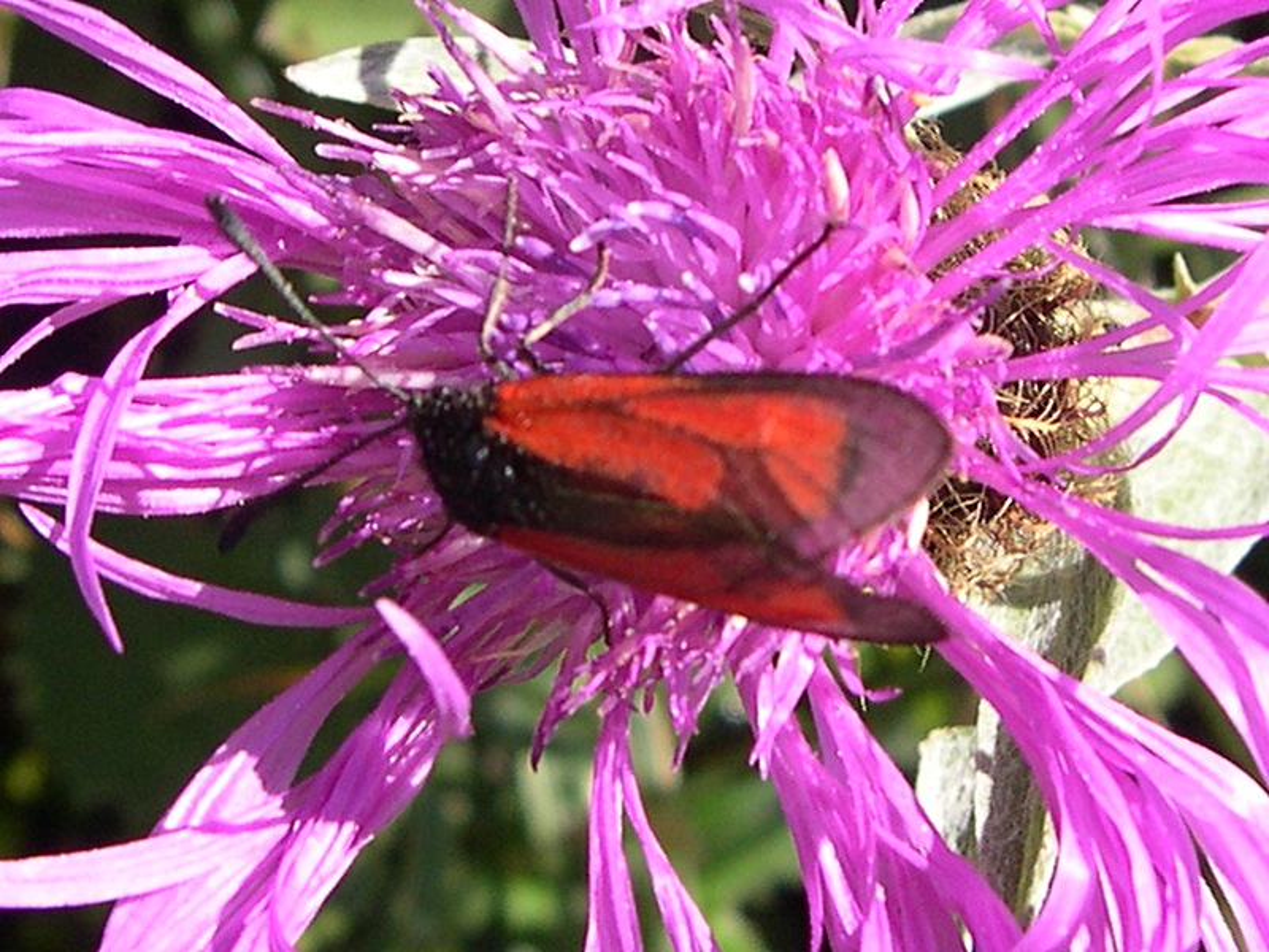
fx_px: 1393
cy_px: 476
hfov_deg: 49.0
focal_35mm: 38
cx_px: 634
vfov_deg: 37.7
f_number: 7.6
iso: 100
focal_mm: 8
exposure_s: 1/113
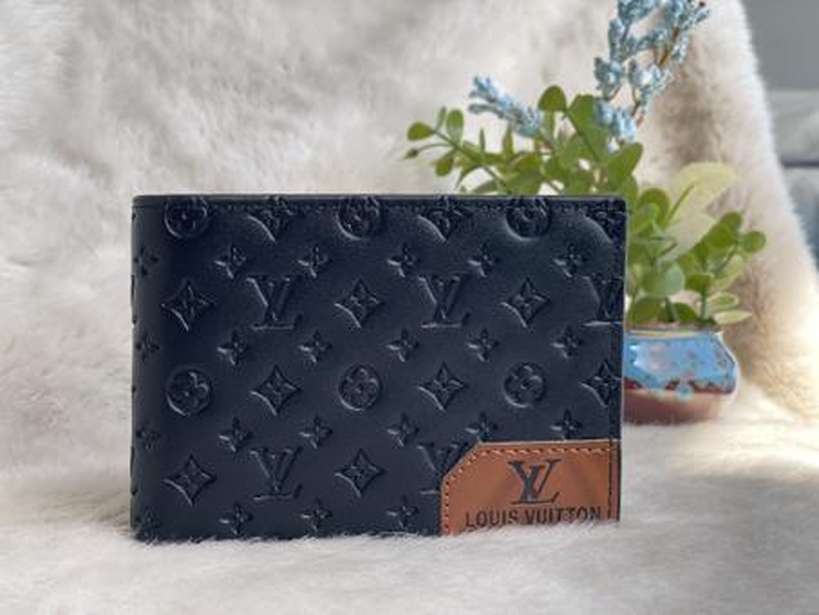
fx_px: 1231
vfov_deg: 28.0
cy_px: 308
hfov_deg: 36.8
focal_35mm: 52
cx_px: 410
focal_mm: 6
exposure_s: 1/227
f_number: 2
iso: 25
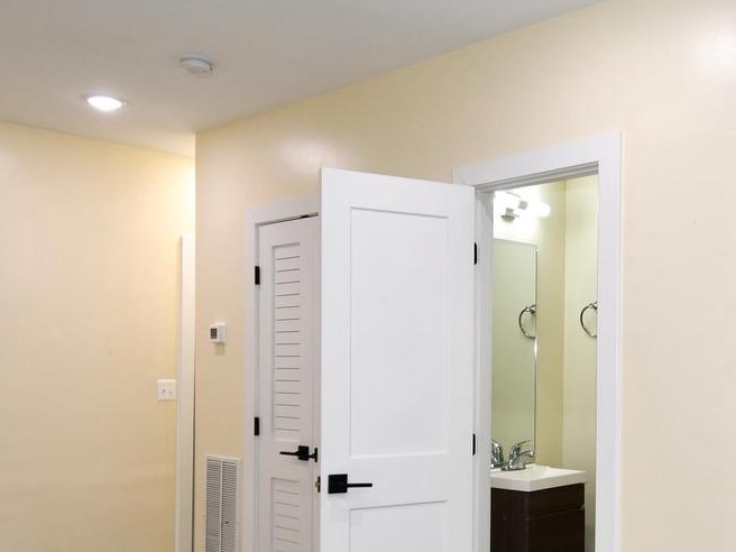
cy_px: 390
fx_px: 808
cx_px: 460
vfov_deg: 37.1
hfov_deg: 48.5
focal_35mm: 38
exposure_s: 1/60
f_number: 4
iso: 220
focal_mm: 12
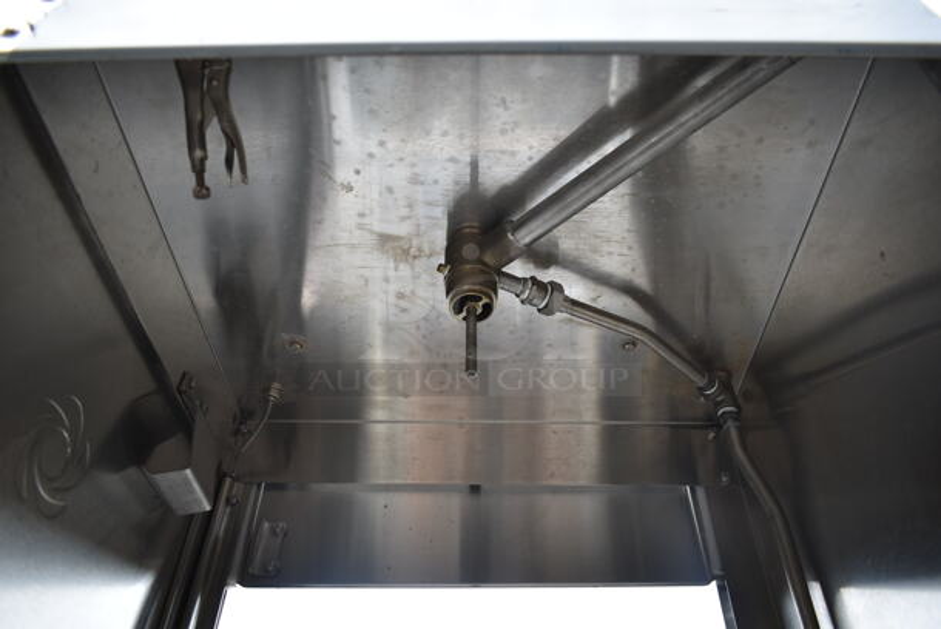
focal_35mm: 27
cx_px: 470
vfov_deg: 48.0
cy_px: 314
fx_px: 706
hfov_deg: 67.3
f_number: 3.5
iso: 100
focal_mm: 18
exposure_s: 1/50
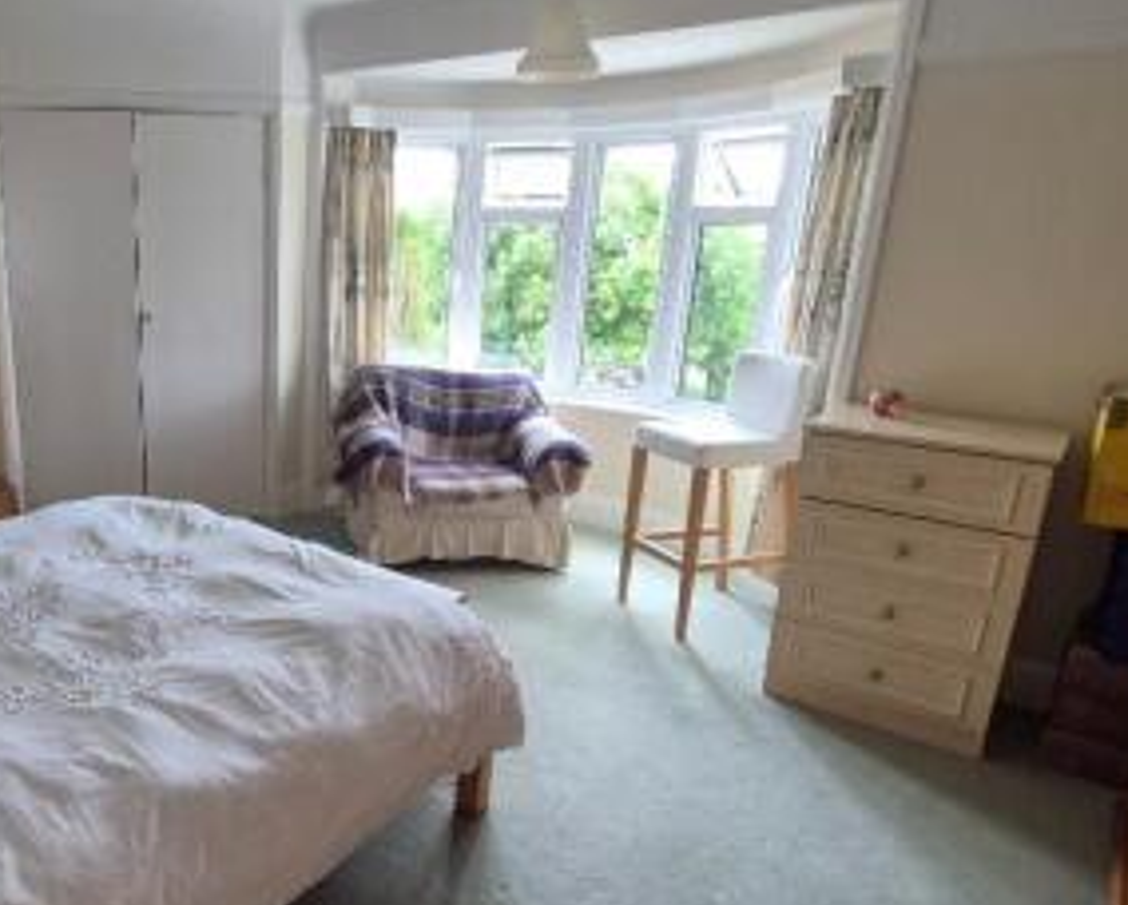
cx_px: 304
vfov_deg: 54.7
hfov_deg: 62.7
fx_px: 869
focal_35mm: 26
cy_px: 534
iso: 80
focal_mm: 1.74
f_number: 2.2
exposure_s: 1/100
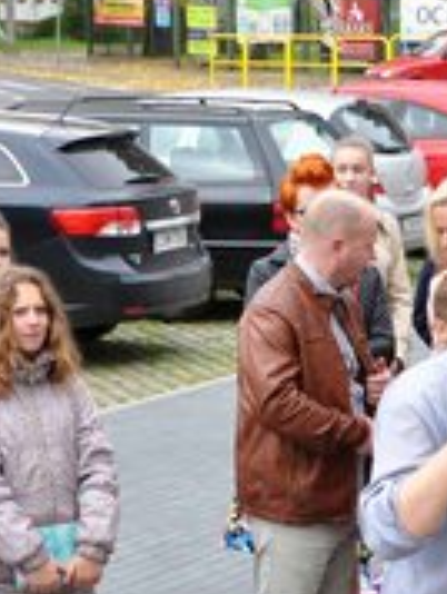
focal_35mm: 168
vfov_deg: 11.7
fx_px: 2886
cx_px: 457
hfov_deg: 8.8
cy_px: 507
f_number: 8
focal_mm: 32
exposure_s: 1/80
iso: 200
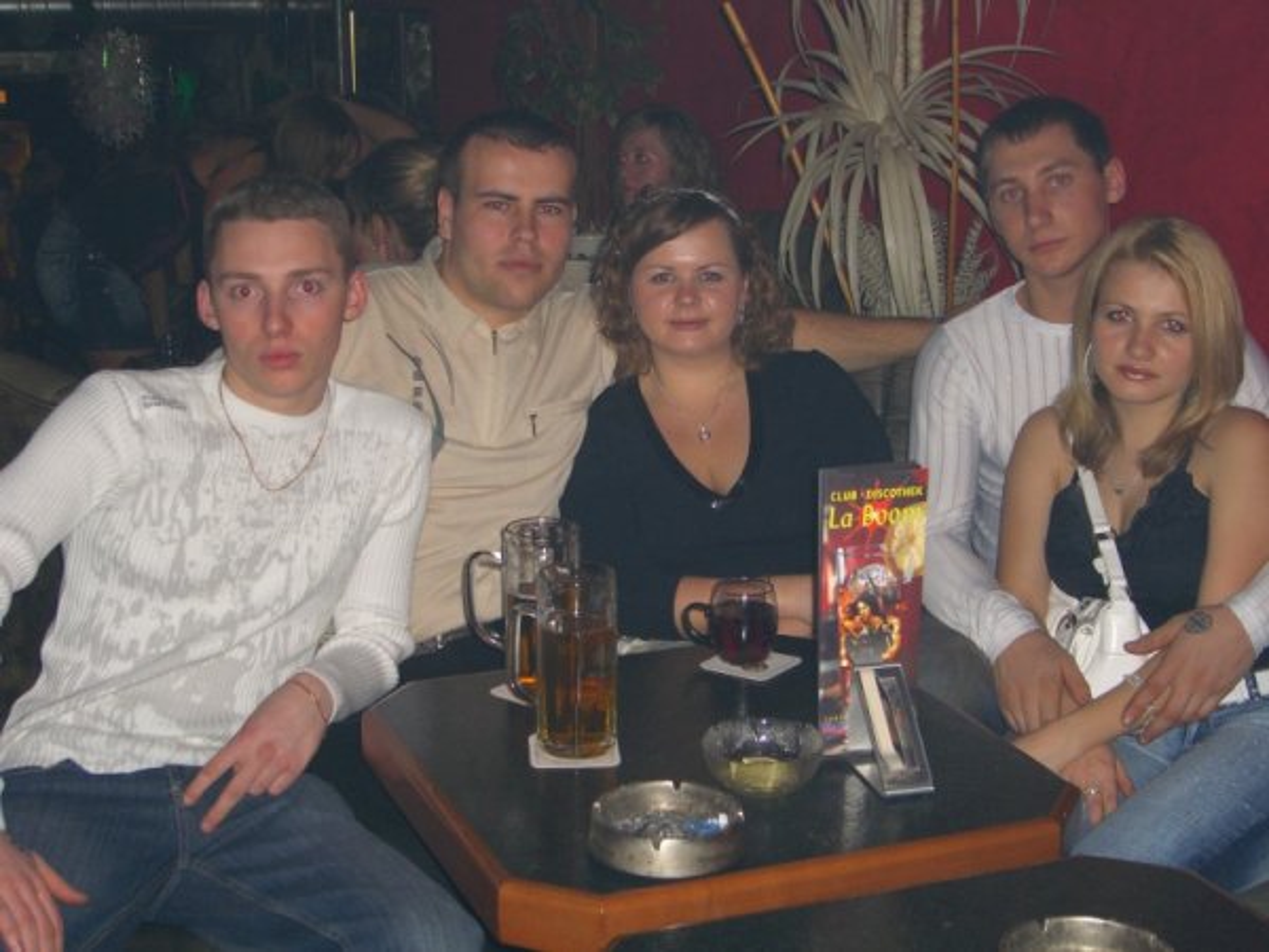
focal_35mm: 57
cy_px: 476
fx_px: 2090
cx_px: 634
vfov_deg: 25.7
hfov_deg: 33.8
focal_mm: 11.8
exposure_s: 1/60
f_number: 3.6
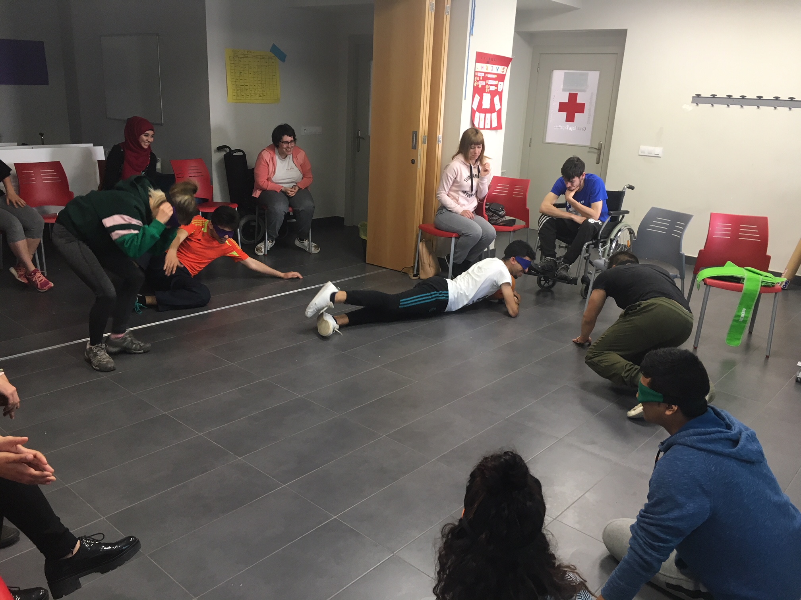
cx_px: 400
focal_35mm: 29
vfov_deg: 48.2
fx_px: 671
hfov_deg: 61.7
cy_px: 300
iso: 100
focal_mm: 4.15
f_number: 2.2
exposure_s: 1/33
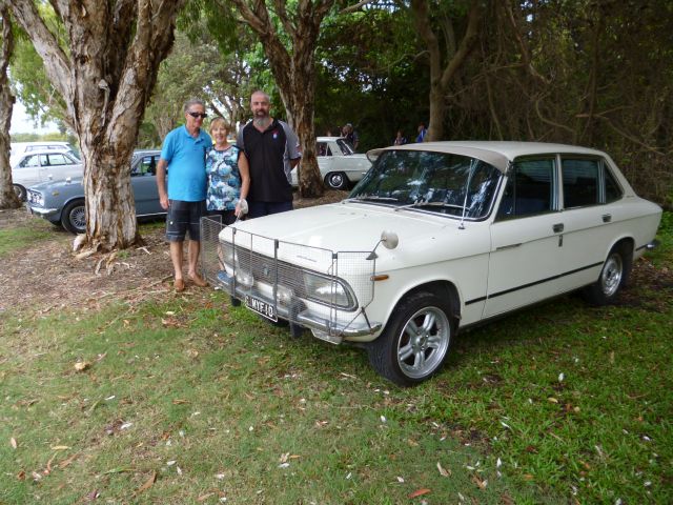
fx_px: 544
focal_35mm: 28
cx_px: 336
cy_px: 252
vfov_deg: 49.7
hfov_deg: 63.4
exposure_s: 1/80
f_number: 3.1
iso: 100
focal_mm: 5
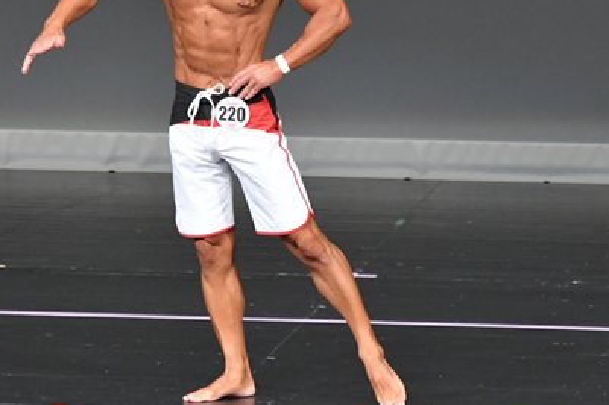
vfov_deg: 2.3
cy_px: 140
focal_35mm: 609
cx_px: 333
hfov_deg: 3.4
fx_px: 10297
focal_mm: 210
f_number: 5.6
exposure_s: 1/400
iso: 5000
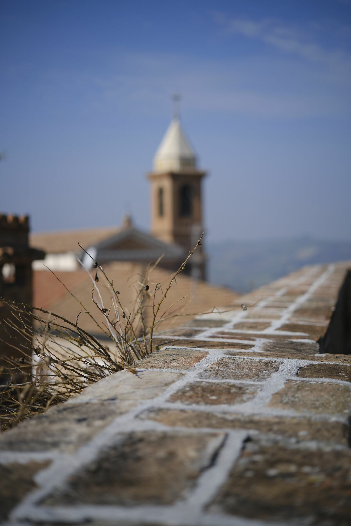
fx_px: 731
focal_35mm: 50
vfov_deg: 39.6
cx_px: 176
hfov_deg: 27.0
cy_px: 263
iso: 160
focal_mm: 33
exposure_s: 1/12800
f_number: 1.4
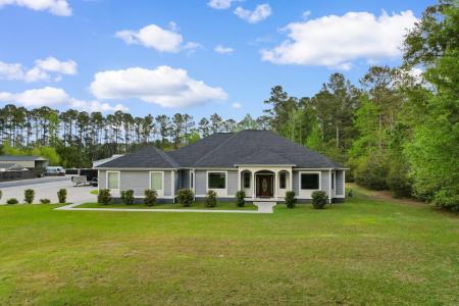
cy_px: 153
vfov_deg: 57.2
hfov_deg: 78.6
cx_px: 230
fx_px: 280
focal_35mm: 22
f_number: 2.8
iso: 100
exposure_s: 1/320
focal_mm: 8.38
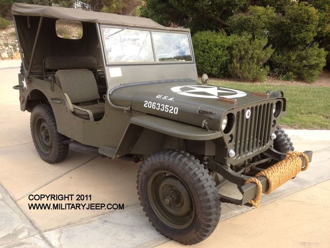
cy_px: 124
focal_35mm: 35
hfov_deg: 52.6
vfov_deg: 40.7
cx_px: 165
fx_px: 334
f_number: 2.4
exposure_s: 1/428
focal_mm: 4.28
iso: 64
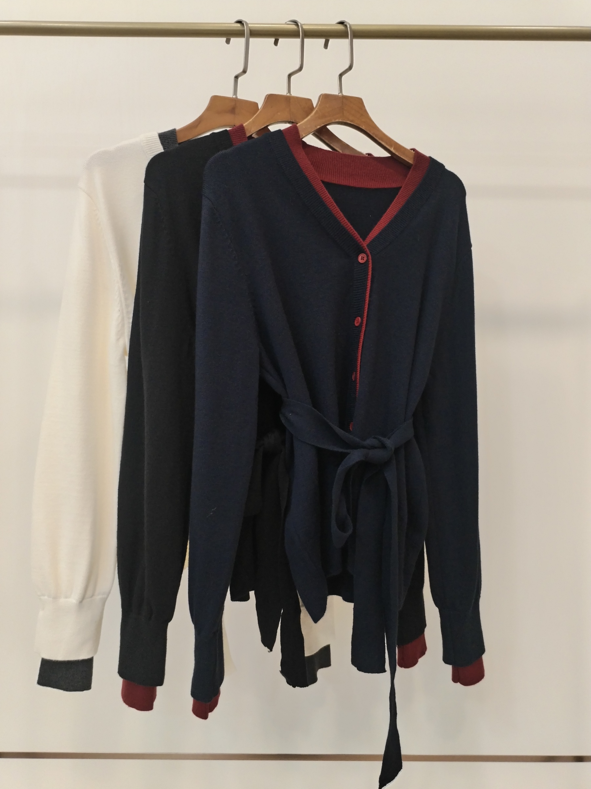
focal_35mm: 29
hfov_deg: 48.2
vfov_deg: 61.7
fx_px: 660
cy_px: 394
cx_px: 296
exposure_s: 1/33.3
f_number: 1.8
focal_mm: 4.75
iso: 299
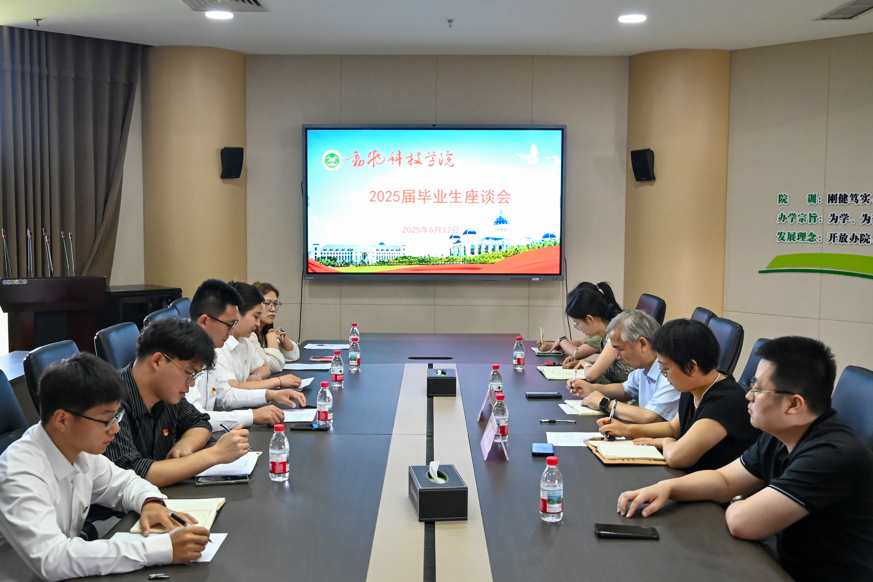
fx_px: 946
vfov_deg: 34.2
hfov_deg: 49.6
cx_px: 436
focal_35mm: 39
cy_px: 291
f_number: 5
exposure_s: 1/160
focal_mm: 26
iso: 4000
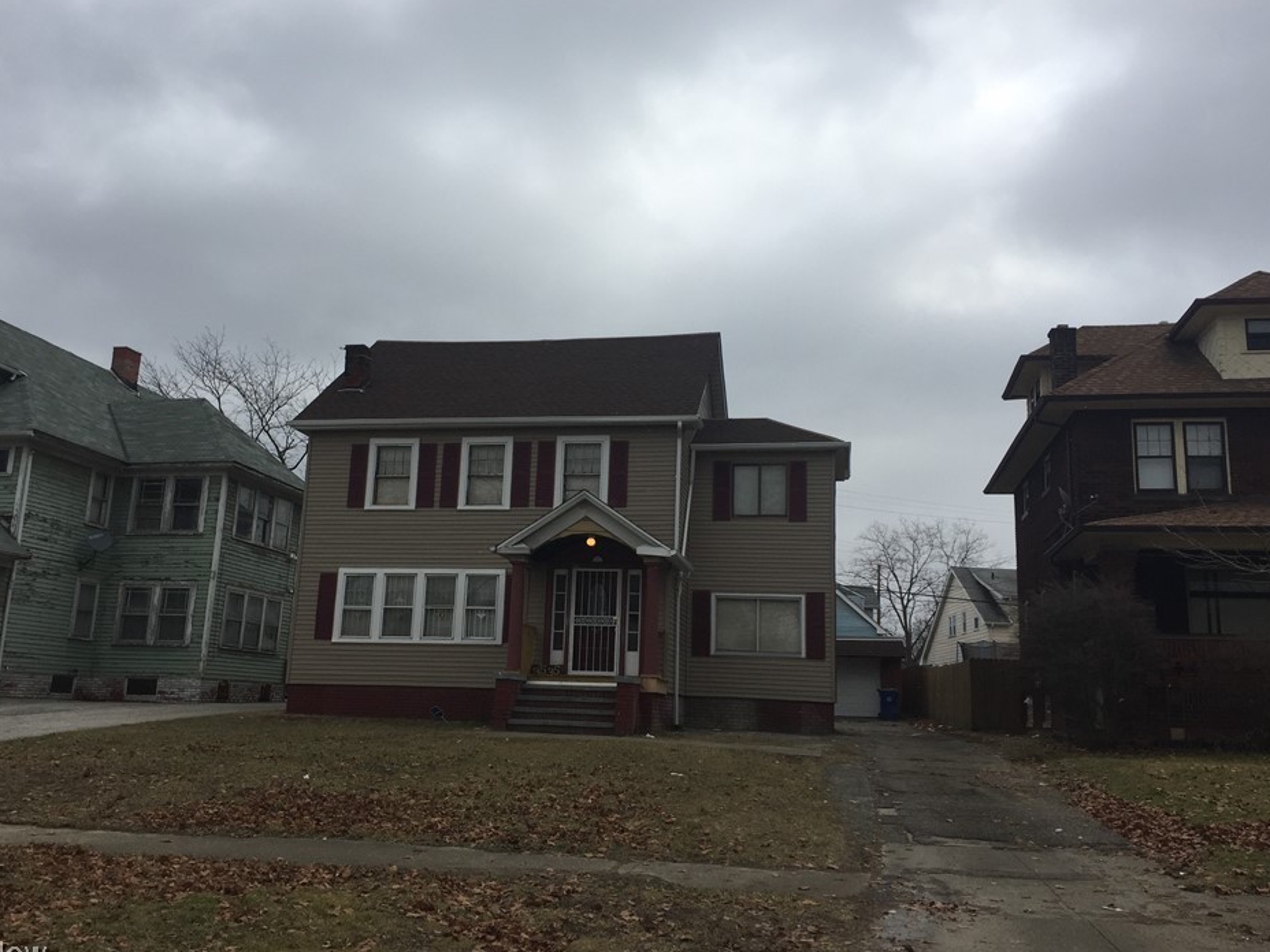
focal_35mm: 32
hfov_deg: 56.8
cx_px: 606
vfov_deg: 44.1
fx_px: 1174
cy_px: 450
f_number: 2.2
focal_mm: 4.15
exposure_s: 1/1464
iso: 32
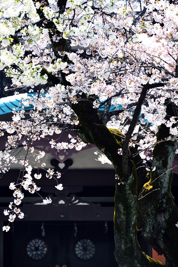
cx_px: 89
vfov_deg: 8.2
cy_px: 134
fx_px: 1852
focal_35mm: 250
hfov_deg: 5.5
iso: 400
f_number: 8
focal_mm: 250
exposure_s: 1/250
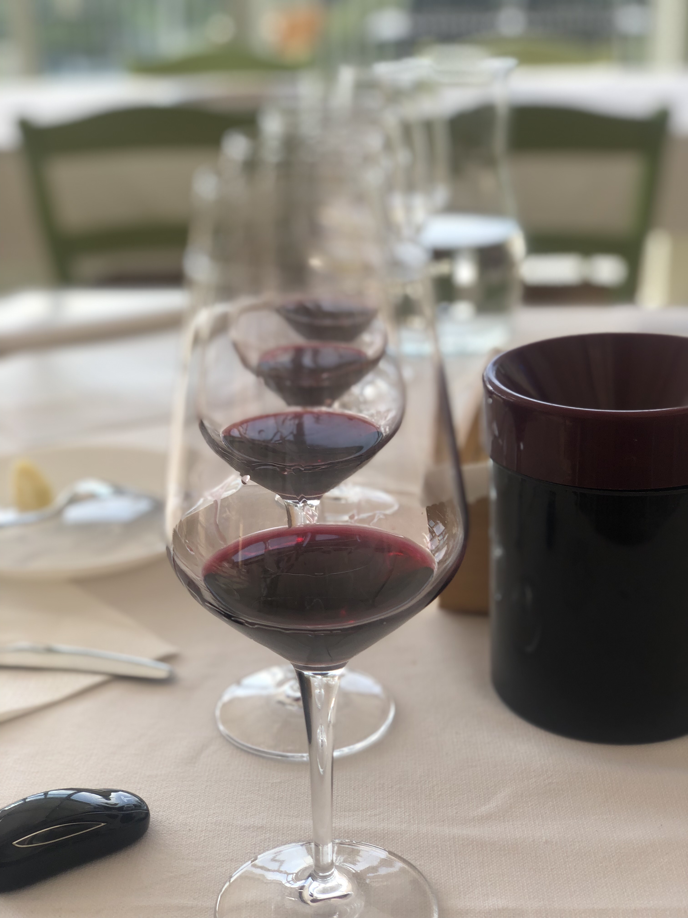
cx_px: 344
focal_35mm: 52
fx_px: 1378
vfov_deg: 36.8
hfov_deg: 28.0
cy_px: 459
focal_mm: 6
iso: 16
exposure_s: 1/171
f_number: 2.4
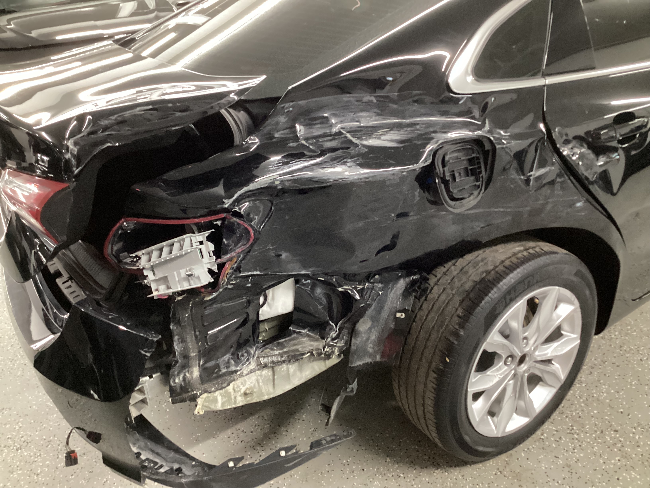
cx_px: 325
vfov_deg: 45.4
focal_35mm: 31
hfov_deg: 58.4
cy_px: 244
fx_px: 582
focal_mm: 3.3
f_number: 2.4
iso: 500
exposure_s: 1/25
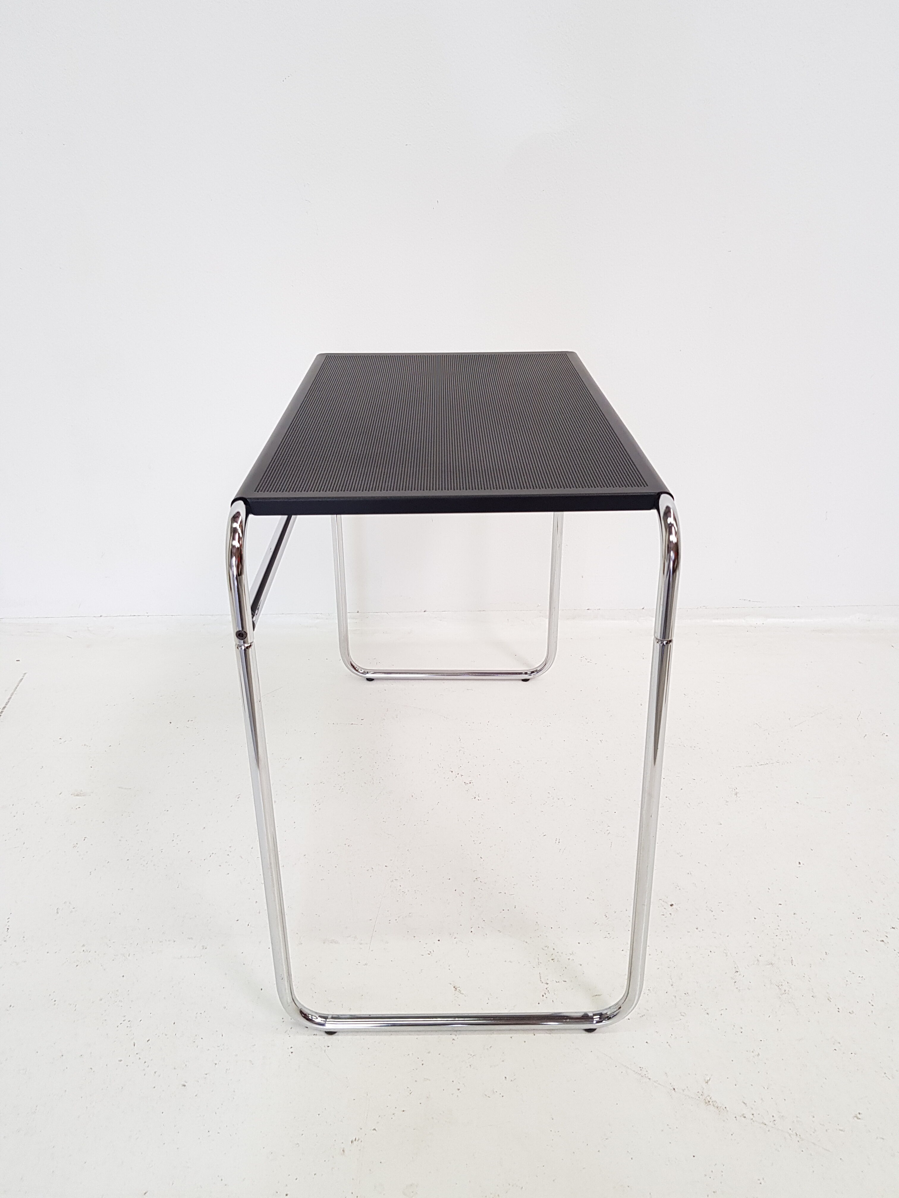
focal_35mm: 26
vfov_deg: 67.3
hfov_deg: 53.1
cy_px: 599
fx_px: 900
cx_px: 450
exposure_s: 1/50
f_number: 1.7
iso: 125
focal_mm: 4.2
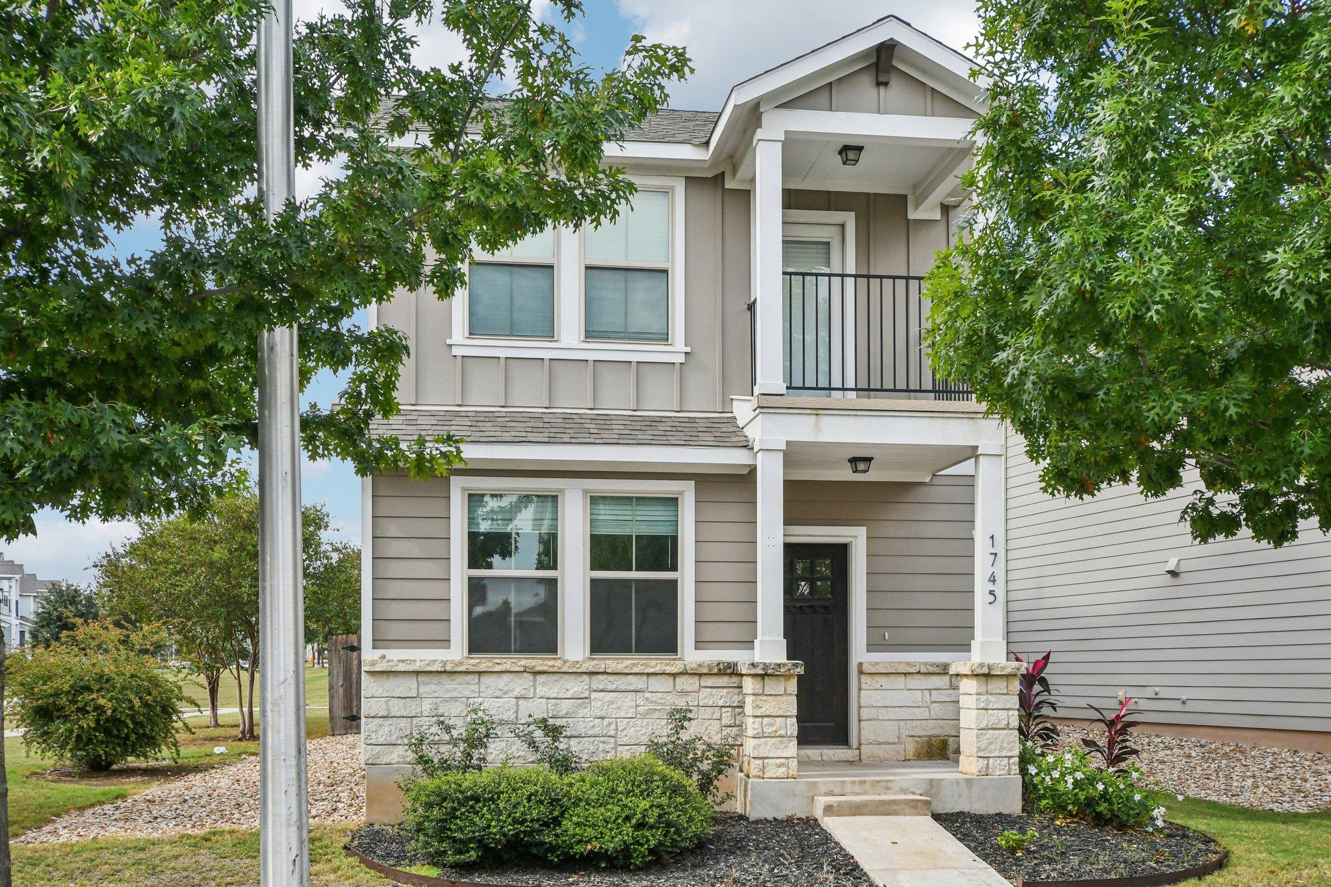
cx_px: 666
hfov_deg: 53.1
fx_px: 1331
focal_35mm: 36
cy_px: 444
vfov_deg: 36.9
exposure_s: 1/500
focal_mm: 24
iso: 400
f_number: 8
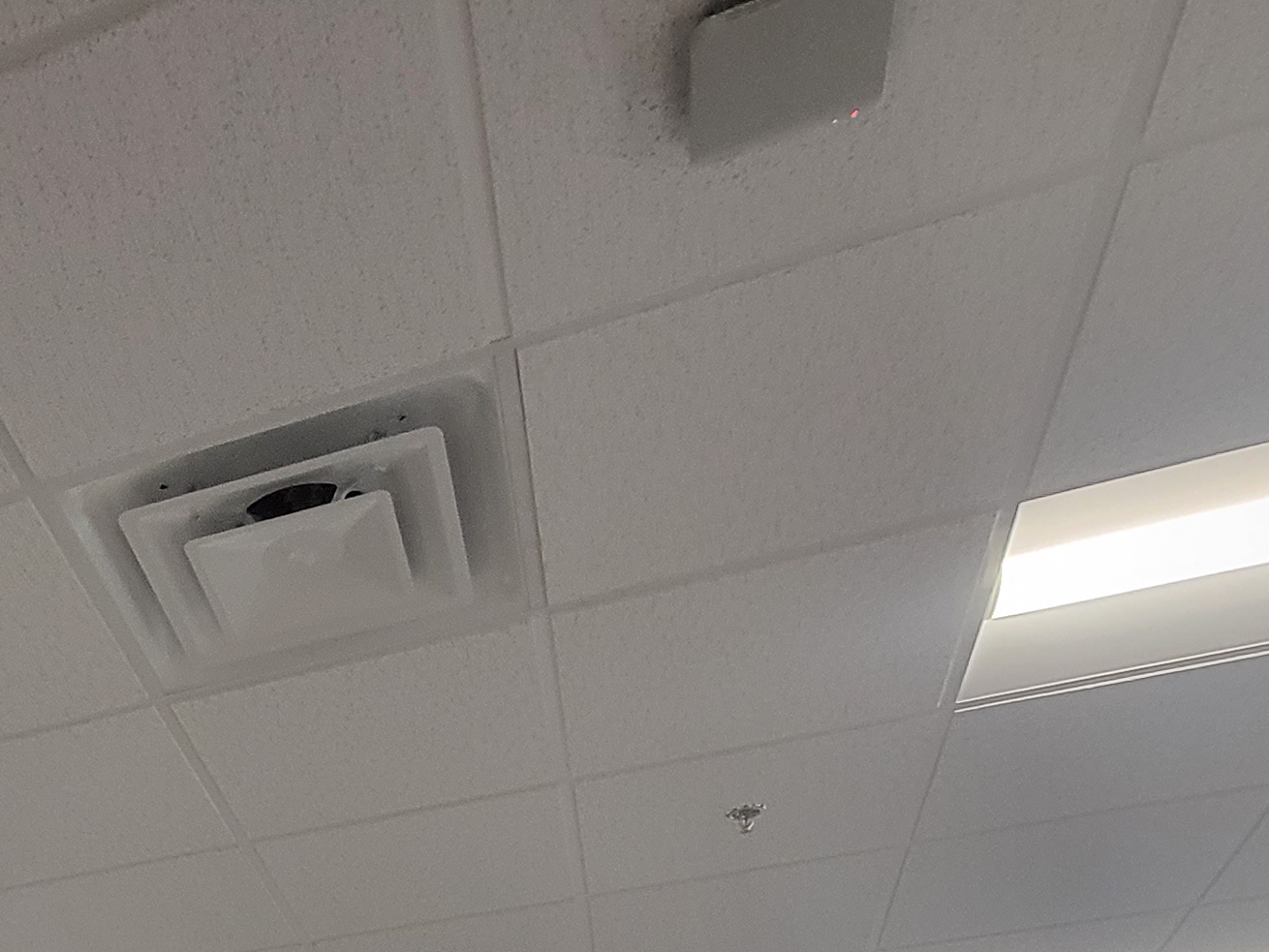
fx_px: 1467
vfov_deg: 26.0
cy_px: 1445
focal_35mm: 40
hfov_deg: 38.0
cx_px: -162
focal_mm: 2.2
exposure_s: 1/50
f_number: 2.2
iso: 250
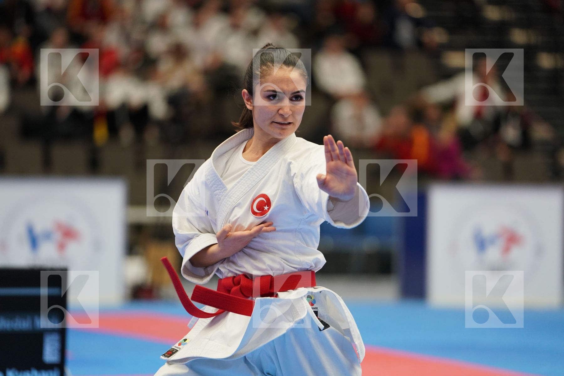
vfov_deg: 6.9
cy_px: 188
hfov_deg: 10.3
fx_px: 3133
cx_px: 282
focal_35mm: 200
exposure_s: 1/500
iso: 1250
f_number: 2.8
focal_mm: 200
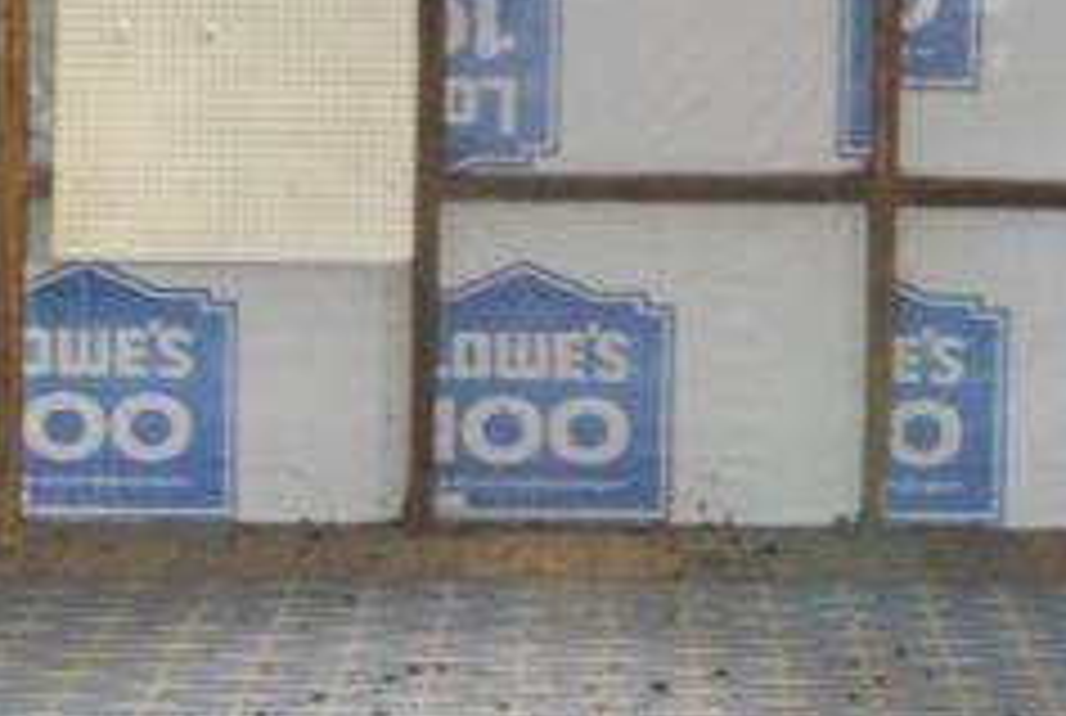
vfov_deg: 14.2
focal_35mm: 95
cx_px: 702
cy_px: 9
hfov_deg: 21.3
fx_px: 2818
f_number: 4
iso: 400
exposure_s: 1/20
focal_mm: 10
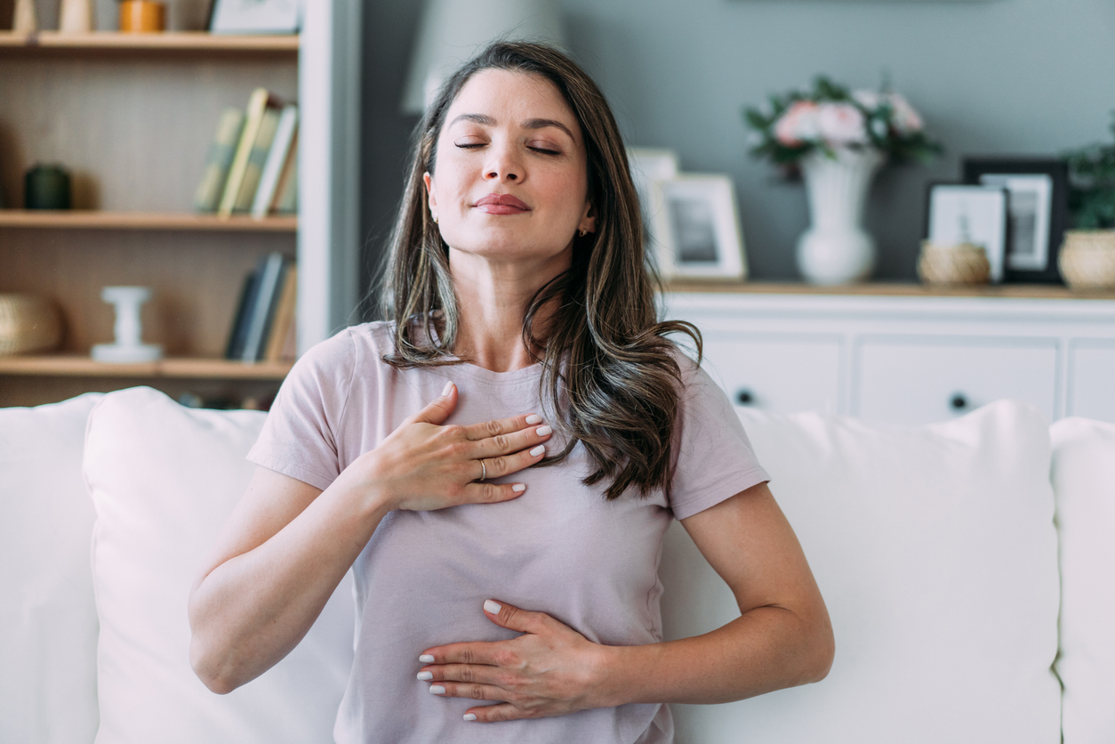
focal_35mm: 55
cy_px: 372
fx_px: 1703
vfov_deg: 24.6
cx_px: 558
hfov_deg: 36.2
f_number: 2
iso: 800
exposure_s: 1/400
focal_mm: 55
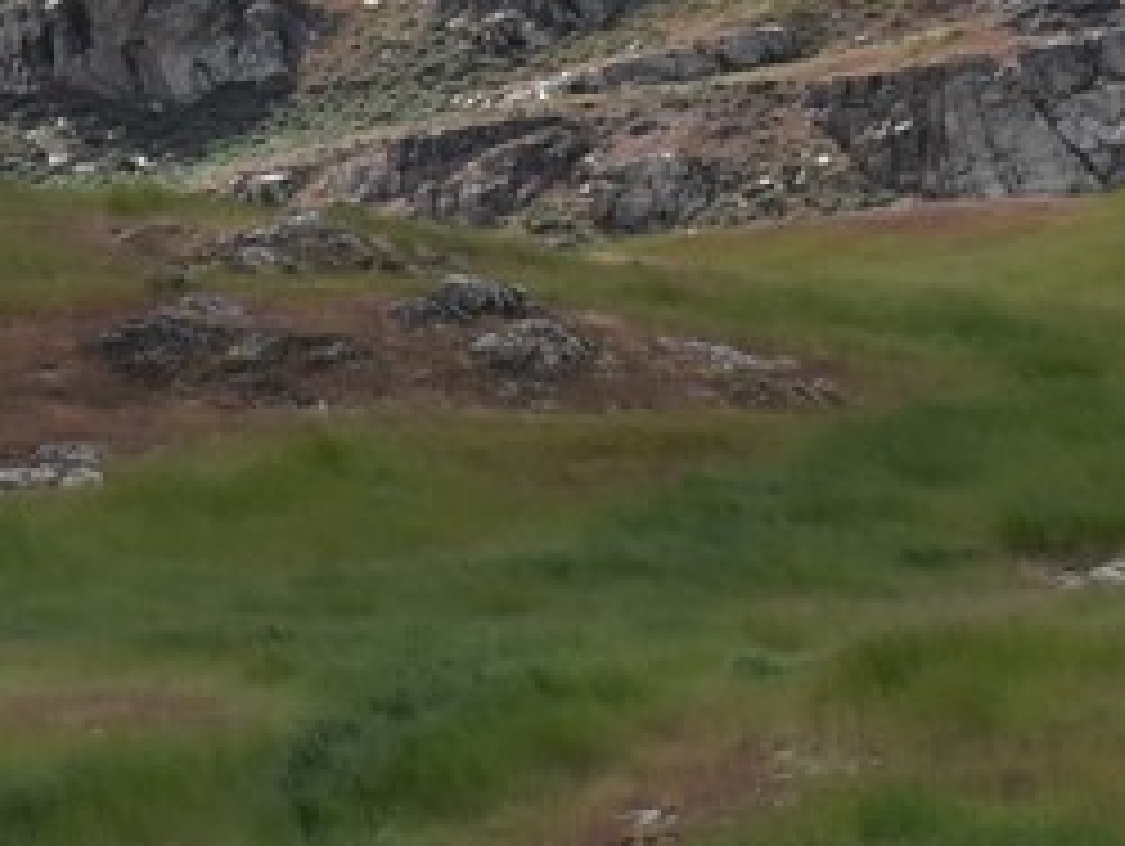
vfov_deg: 2.8
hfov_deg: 3.6
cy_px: 938
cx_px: -2194
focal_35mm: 538
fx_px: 17510
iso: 100
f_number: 13
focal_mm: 55
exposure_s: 1/200
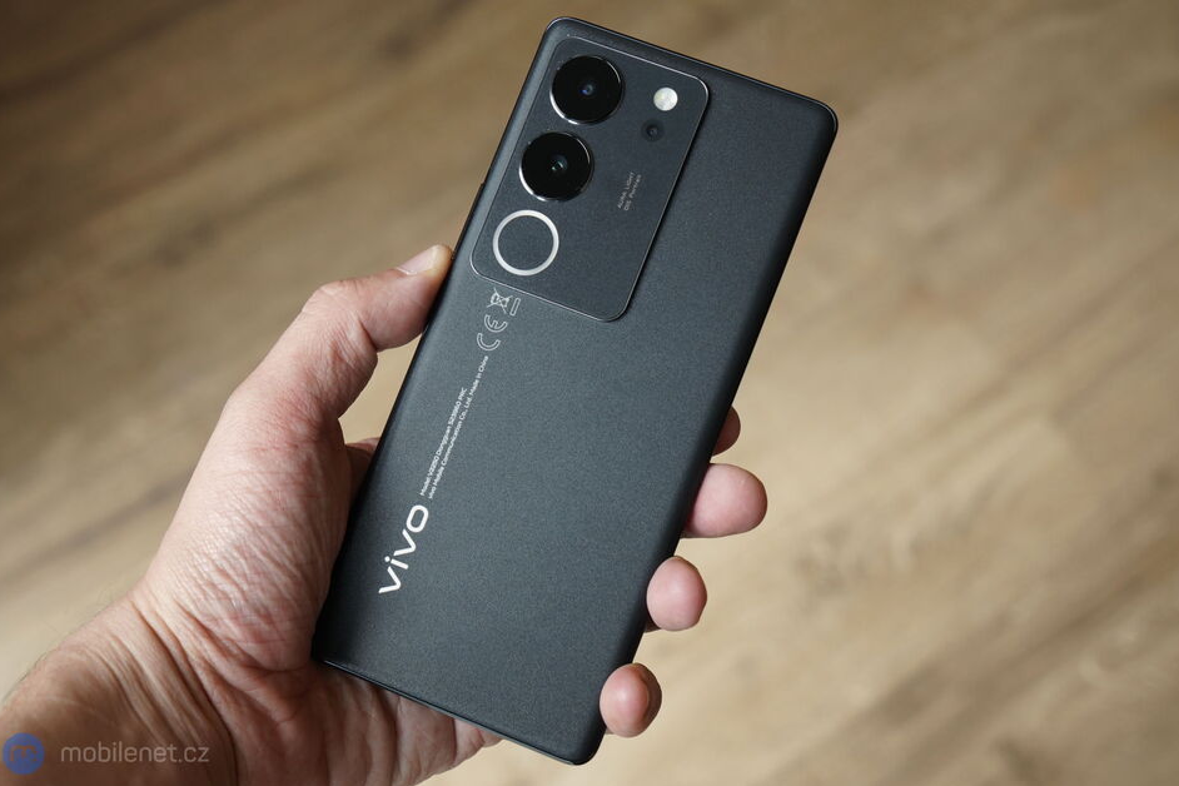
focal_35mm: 52
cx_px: 588
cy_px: 390
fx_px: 1703
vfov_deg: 26.0
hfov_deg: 38.2
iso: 1250
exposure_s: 1/160
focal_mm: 51
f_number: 6.3
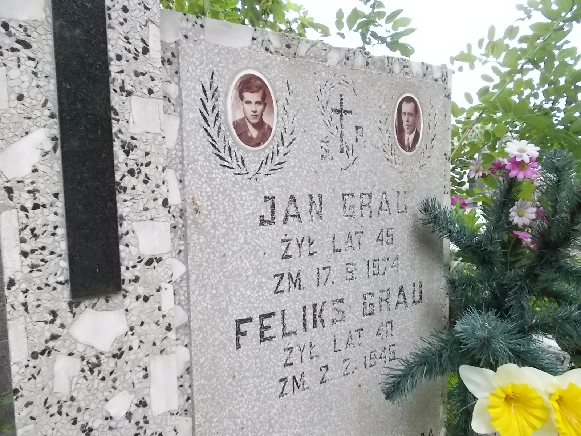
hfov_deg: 67.3
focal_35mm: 26
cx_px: 290
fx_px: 436
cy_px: 218
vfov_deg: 53.1
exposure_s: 1/500
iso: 400
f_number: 3.2
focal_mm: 4.6
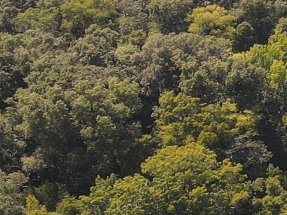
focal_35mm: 147
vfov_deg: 10.1
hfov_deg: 10.3
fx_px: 1218
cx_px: 824
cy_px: 73
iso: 130
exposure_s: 1/15
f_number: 2.8
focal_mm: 4.5
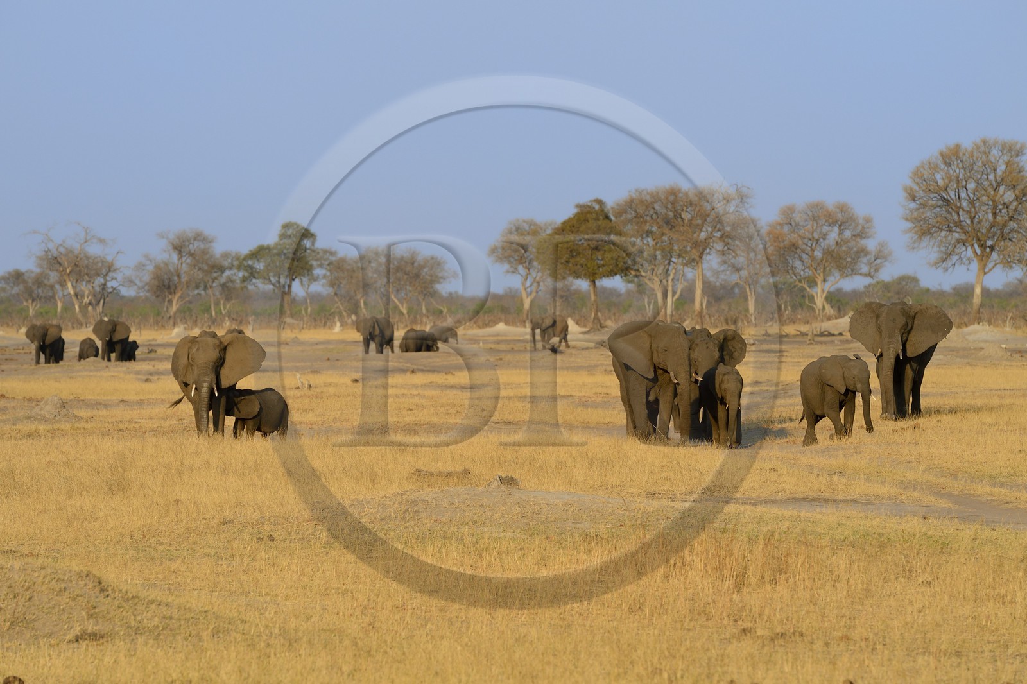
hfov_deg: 7.9
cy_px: 342
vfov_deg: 5.3
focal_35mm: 260
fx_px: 7415
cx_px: 514
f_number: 9
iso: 400
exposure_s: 1/500
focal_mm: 260
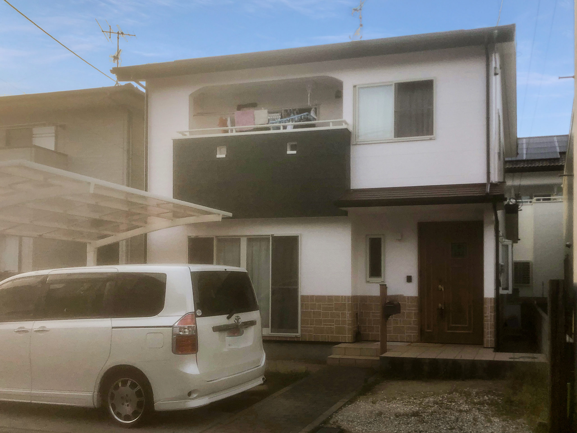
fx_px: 467
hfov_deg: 63.4
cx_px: 288
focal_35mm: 28
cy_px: 216
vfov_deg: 49.7
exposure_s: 1/470
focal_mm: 3.99
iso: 20
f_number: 1.8
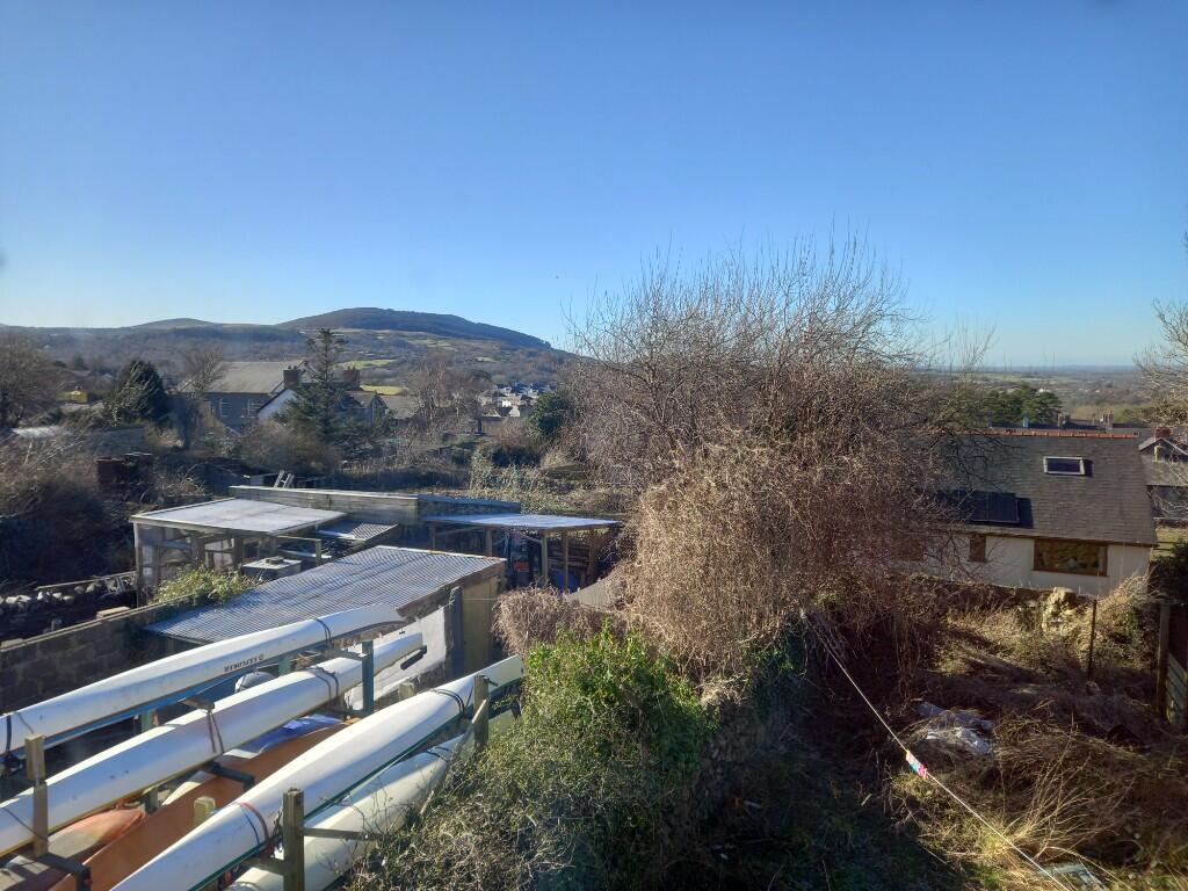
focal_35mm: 25
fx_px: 858
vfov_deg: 54.9
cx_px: 594
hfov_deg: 69.4
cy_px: 446
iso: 25
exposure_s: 1/326
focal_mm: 4.6
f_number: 2
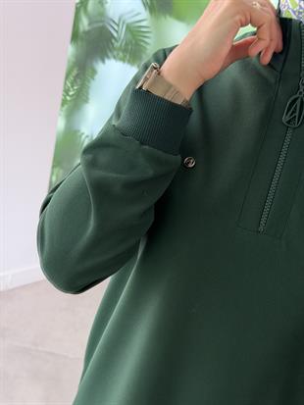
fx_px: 562
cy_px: 202
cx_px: 152
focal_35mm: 48
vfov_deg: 39.6
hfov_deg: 30.3
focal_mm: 6.76
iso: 100
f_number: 1.78
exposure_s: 1/99
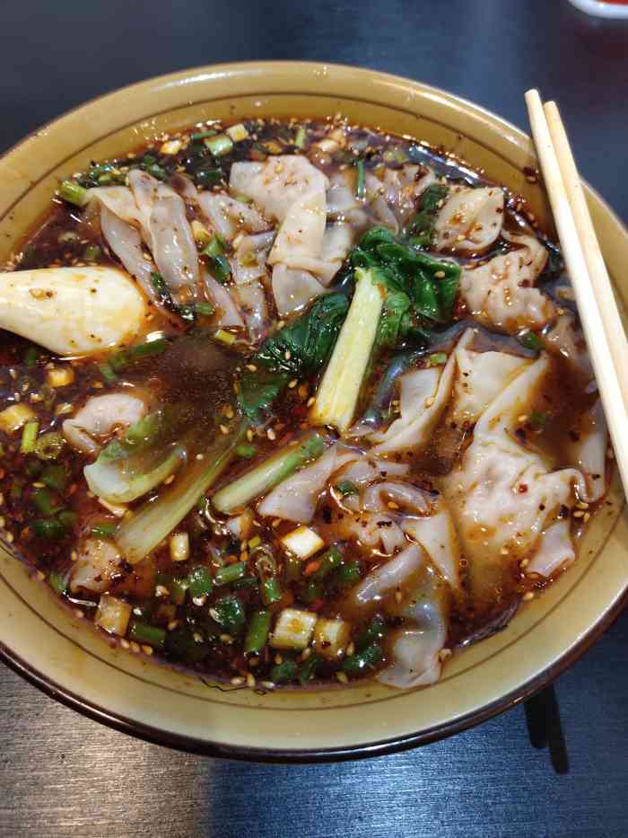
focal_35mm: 30
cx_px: 314
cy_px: 419
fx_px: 726
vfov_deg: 60.0
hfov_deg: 46.8
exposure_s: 1/100
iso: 279
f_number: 1.8
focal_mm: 4.35
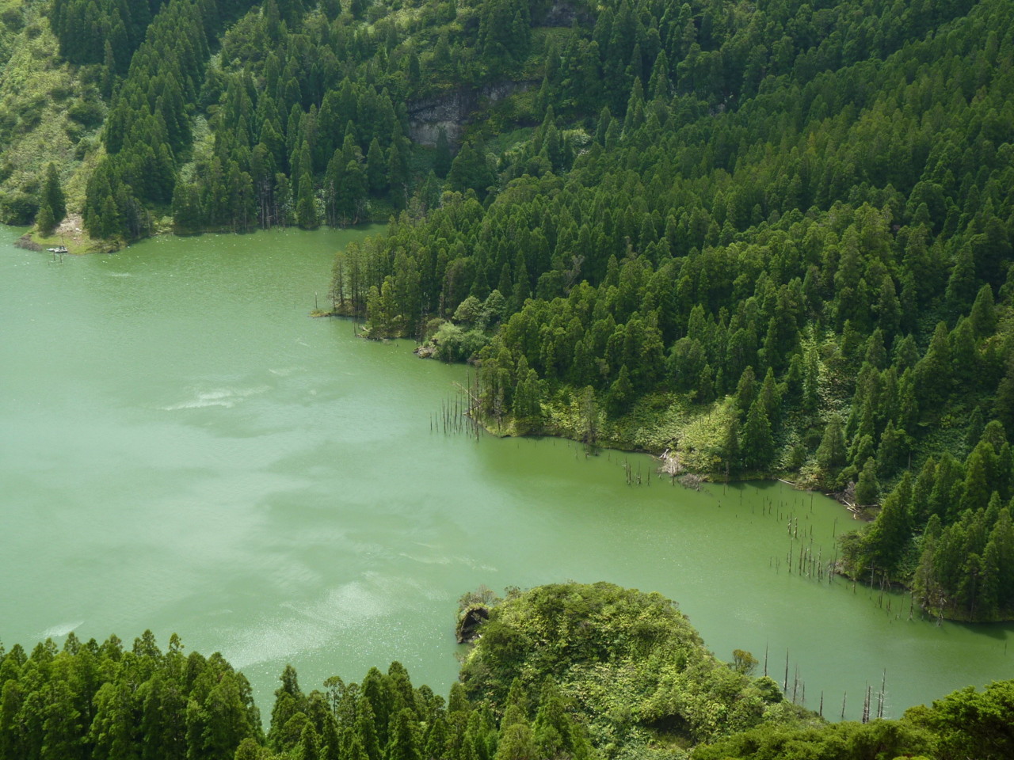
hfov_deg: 30.7
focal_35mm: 63
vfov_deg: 23.3
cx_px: 507
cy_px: 380
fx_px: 1845
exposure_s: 1/250
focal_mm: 11.1
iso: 80
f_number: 4.5
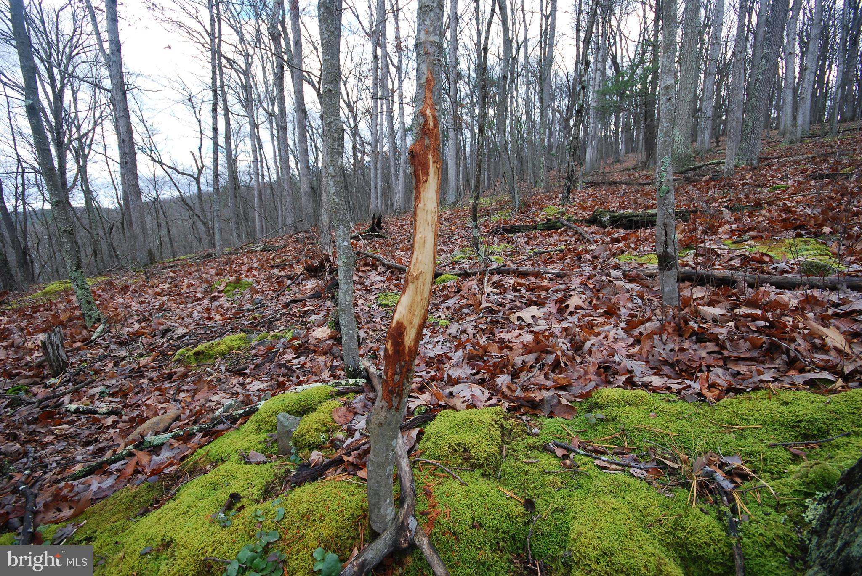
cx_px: 431
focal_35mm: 15
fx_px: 360
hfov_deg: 100.3
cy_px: 288
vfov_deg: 77.5
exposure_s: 1/60
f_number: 6.3
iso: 200
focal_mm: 10
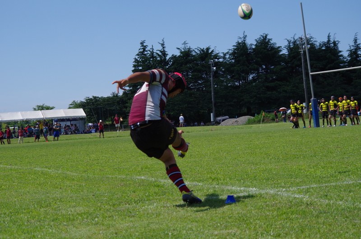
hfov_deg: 24.8
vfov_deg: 16.6
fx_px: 820
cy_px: 120
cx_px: 180
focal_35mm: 82
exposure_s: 1/1000
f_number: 5.6
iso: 200
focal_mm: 55
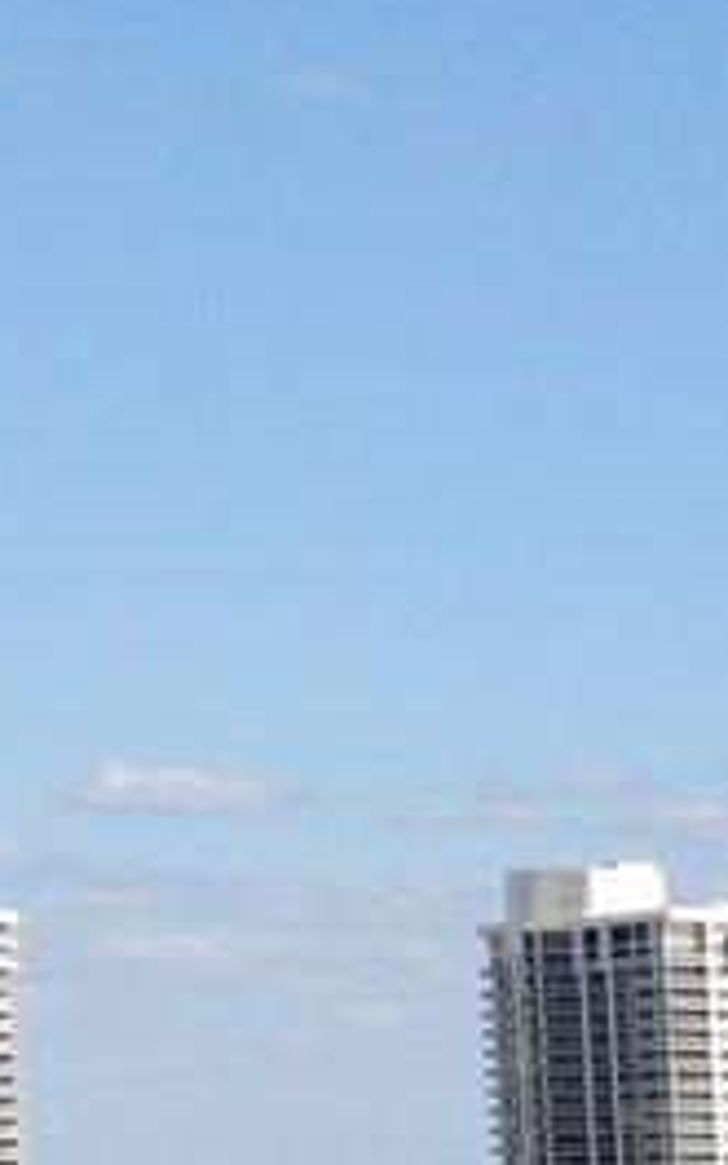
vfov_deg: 12.5
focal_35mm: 154
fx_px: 4889
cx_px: 2206
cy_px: 2050
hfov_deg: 7.5
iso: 100
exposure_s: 1/1035
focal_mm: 4.5
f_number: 2.8
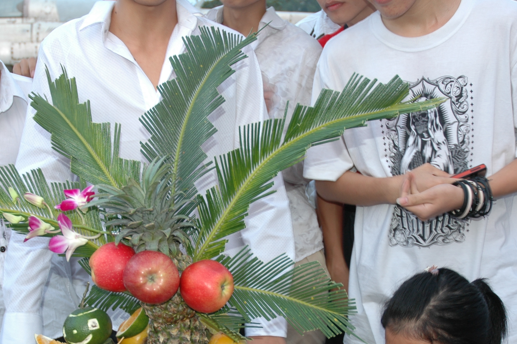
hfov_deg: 32.4
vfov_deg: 21.6
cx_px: 218
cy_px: 279
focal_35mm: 62
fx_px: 887
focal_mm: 25
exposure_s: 1/25
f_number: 3.8
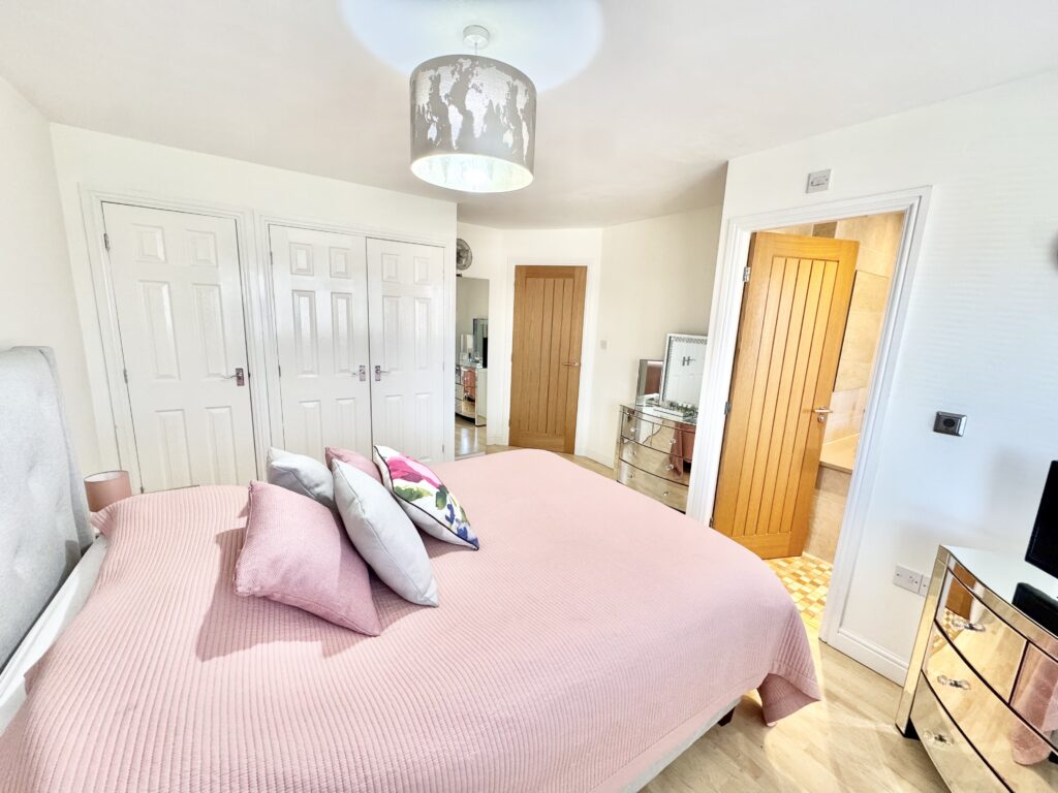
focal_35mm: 14
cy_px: 396
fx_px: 428
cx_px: 529
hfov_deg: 102.1
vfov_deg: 85.7
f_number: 2.2
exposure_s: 1/100
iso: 250
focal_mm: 2.22
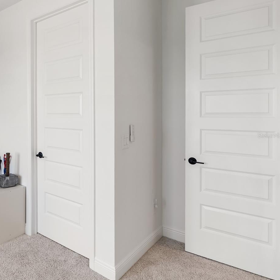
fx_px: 220
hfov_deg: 57.6
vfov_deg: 65.0
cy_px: 135
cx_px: 38
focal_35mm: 24
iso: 200
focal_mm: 16
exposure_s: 1/250
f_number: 2.8
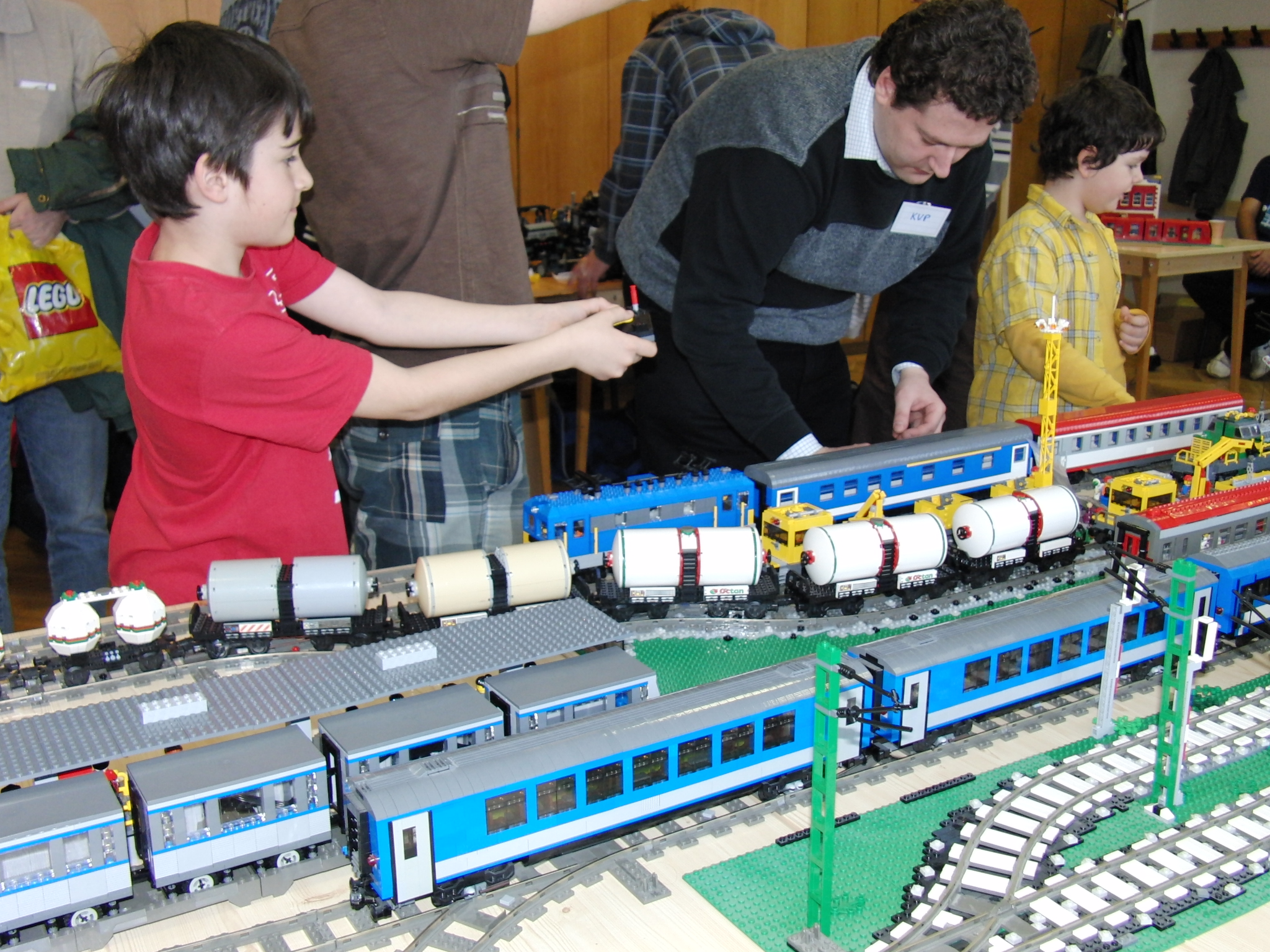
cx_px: 635
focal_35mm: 36
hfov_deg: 51.4
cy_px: 476
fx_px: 1321
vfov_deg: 39.7
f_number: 2.7
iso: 200
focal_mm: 7.3
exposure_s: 1/60
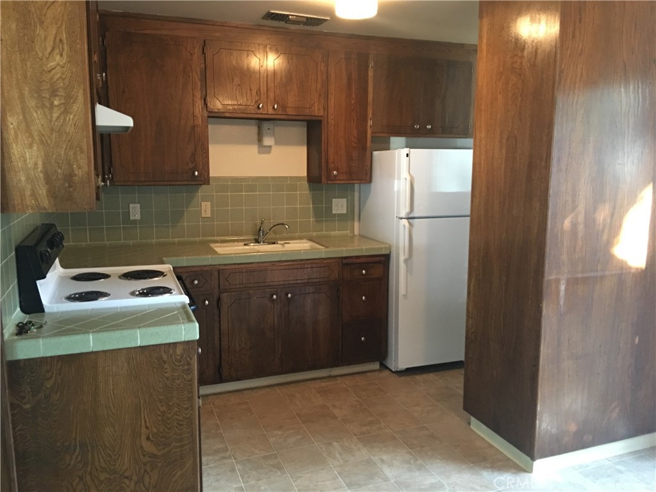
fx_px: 550
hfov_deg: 61.7
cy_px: 246
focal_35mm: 29
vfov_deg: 48.2
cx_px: 328
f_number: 2.2
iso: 80
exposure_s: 1/4
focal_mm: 4.15
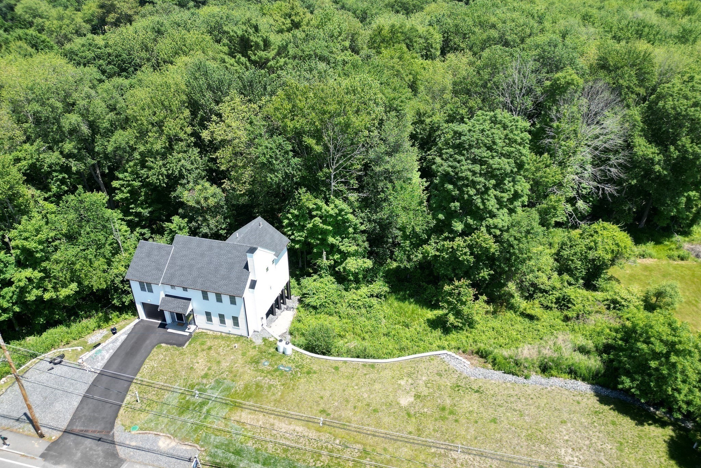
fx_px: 487
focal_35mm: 25
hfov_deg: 71.5
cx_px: 351
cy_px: 254
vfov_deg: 51.2
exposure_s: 1/1500
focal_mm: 6.72
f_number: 1.7
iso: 100
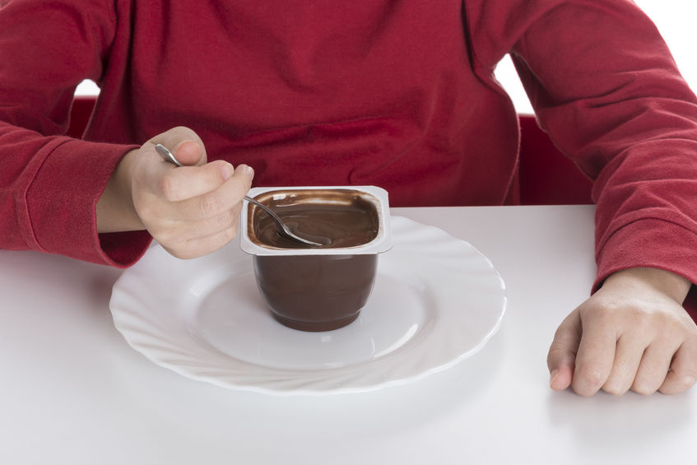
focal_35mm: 135
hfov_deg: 15.2
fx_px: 2614
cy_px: 232
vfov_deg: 10.2
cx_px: 348
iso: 100
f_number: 20
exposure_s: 1/125
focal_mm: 135
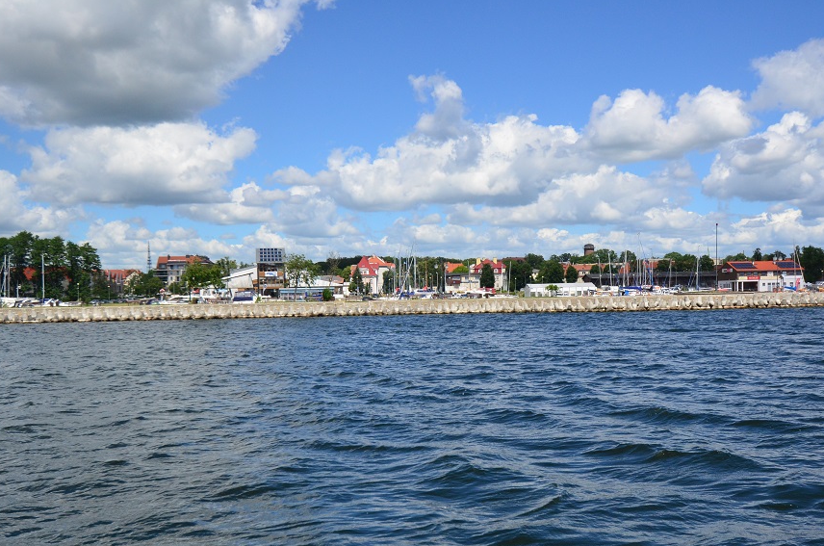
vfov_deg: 31.7
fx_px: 959
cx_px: 424
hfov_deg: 46.5
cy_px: 314
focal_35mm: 42
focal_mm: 24
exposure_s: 1/5000
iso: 640
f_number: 5
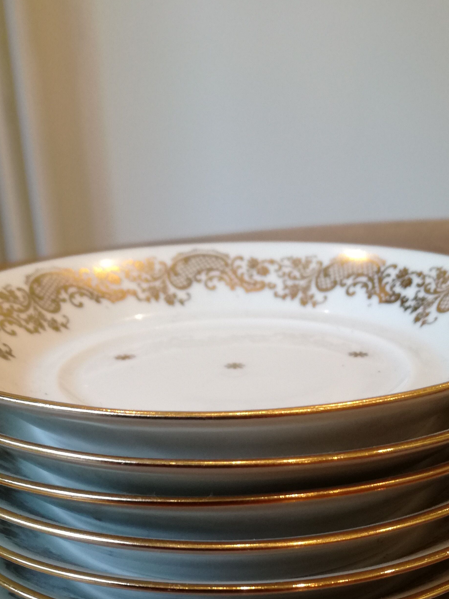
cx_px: 244
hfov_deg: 31.5
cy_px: 499
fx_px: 796
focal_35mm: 46
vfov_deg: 39.2
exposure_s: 1/33.3
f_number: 2
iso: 160
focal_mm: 3.79
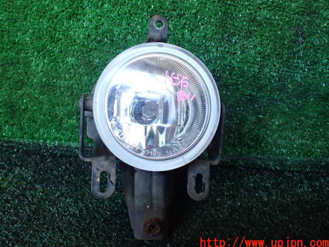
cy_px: 119
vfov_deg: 44.1
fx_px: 304
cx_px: 157
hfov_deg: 56.8
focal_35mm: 32
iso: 500
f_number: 2.3
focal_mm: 5.4
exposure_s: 1/125
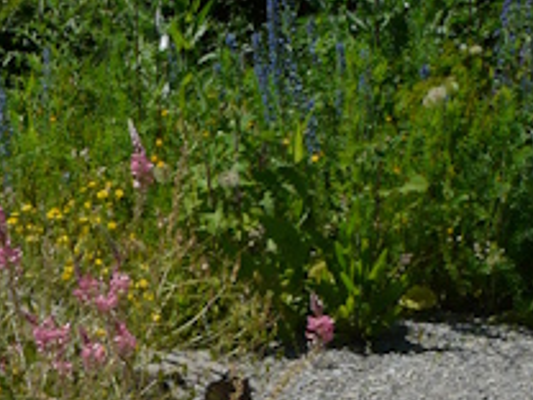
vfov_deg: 14.8
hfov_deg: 18.6
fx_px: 1509
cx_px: -161
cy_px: 429
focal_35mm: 98
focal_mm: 6
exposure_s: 1/400
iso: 100
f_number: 6.3
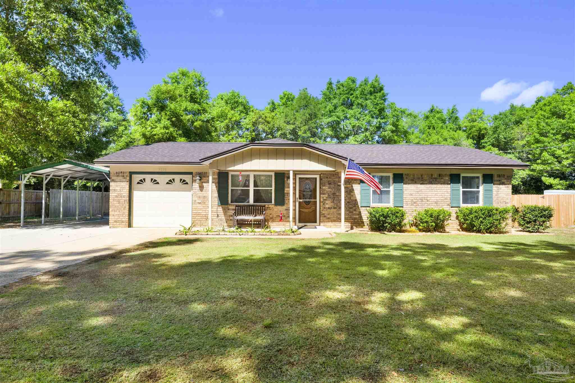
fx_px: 319
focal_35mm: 20
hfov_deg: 84.0
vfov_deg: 61.9
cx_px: 288
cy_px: 192
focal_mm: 20
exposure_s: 1/100
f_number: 11
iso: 400
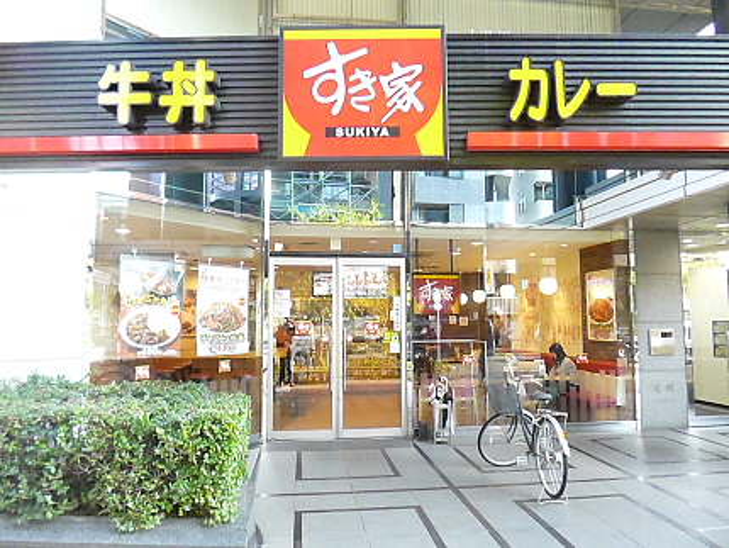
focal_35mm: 24
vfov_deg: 56.9
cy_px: 274
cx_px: 364
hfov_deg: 71.6
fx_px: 506
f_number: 2.5
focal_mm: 4.3
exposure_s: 1/250
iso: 1600
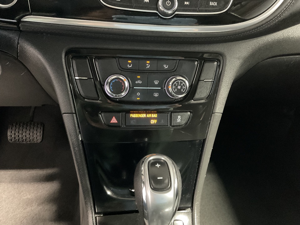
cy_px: 112
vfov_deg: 48.2
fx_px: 251
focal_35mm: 29
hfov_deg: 61.7
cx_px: 150
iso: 500
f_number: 1.8
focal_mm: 3
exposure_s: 1/24
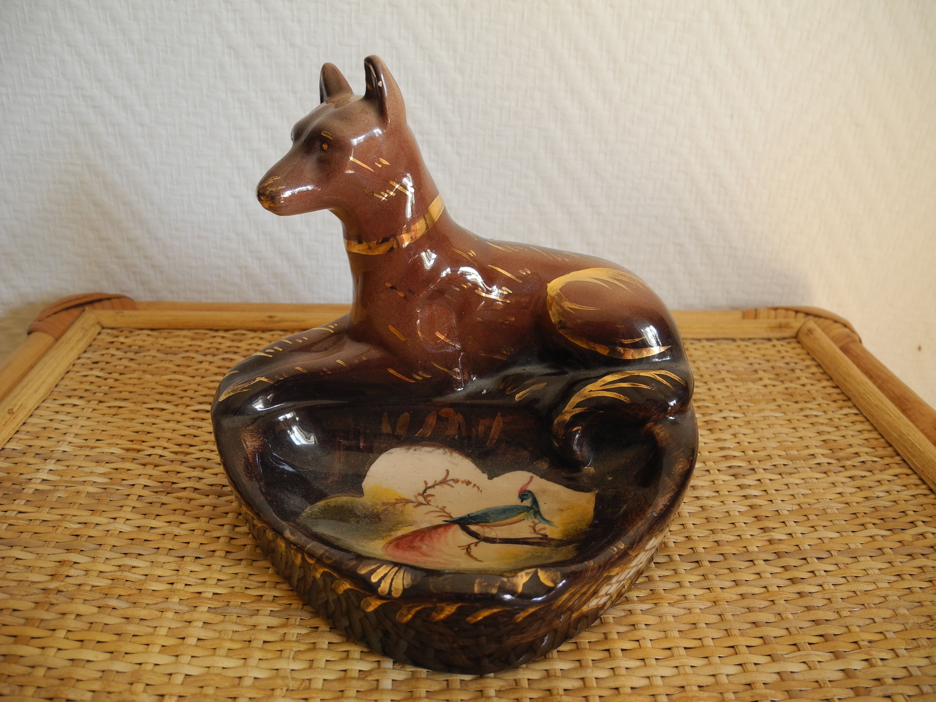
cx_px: 468
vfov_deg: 49.7
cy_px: 351
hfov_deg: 63.4
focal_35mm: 28
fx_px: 757
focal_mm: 6
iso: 100
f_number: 2.8
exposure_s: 1/40.6
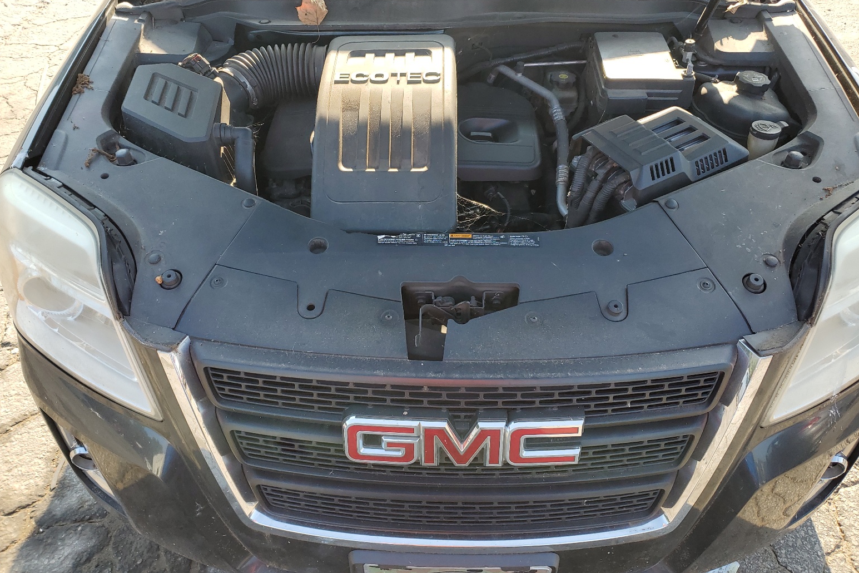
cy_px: 265
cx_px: 437
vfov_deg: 46.4
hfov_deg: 65.5
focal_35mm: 28
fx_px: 668
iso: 50
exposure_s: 1/435
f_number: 1.5
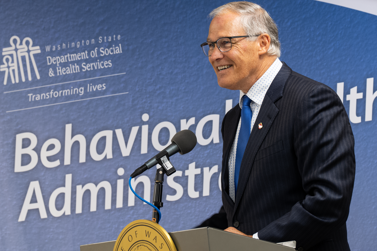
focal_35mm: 163
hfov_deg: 12.6
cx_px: 188
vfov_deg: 8.4
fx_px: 1707
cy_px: 126
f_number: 7.1
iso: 6400
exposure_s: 1/40
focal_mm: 163
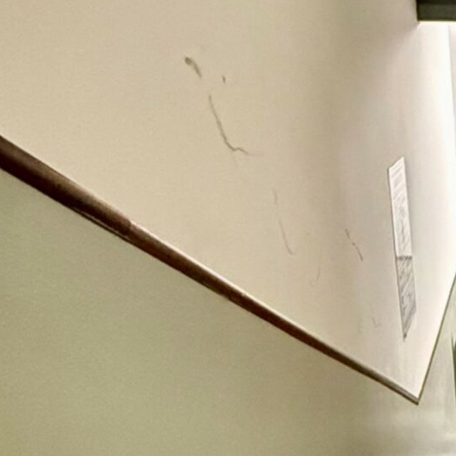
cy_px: 386
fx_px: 879
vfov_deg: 28.3
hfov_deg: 24.6
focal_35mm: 59
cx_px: 622
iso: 1000
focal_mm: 2.22
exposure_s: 1/60
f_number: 2.2
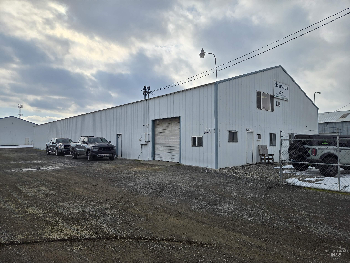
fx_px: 233
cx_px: 175
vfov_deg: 58.9
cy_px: 132
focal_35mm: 23
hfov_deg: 73.9
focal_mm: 5.4
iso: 25
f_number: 1.8
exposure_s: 1/3956
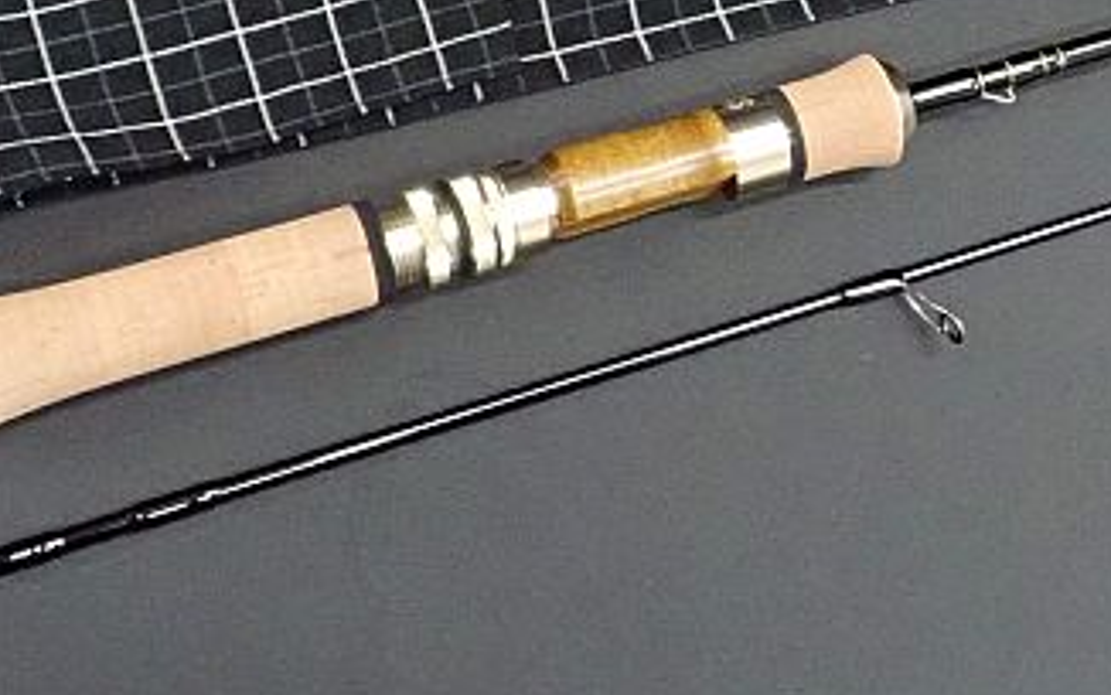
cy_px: -99
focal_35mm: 78
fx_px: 2363
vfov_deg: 16.2
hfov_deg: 25.5
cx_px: 1022
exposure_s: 1/30
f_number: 3.2
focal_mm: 5.5
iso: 1250
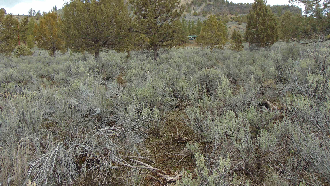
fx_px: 245
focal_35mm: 28
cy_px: 72
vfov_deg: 41.3
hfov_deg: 67.9
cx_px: 166
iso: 80
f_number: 3
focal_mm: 4.5
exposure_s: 1/640
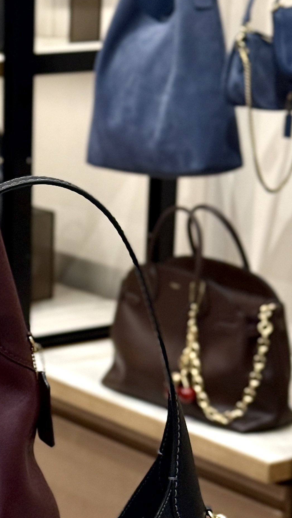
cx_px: -86
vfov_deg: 18.7
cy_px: 459
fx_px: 1555
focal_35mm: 113
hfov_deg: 10.5
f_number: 1.78
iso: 200
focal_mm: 6.76
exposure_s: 1/120
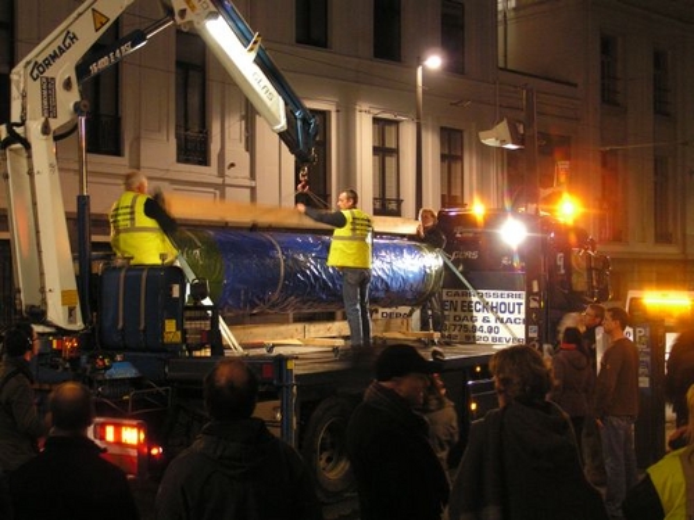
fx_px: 1083
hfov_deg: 35.5
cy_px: 260
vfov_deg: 27.0
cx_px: 347
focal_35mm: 54
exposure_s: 1/3
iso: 200
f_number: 3.2
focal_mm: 9
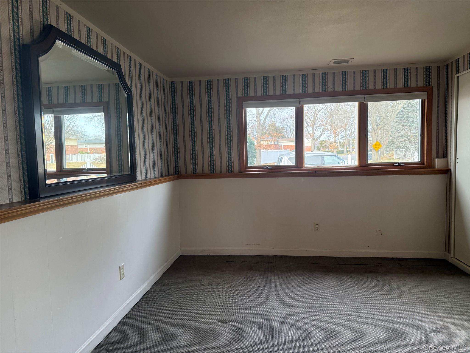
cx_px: 235
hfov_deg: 71.6
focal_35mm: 24
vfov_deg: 56.8
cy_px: 176
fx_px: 326
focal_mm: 6.76
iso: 200
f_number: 1.78
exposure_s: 1/124
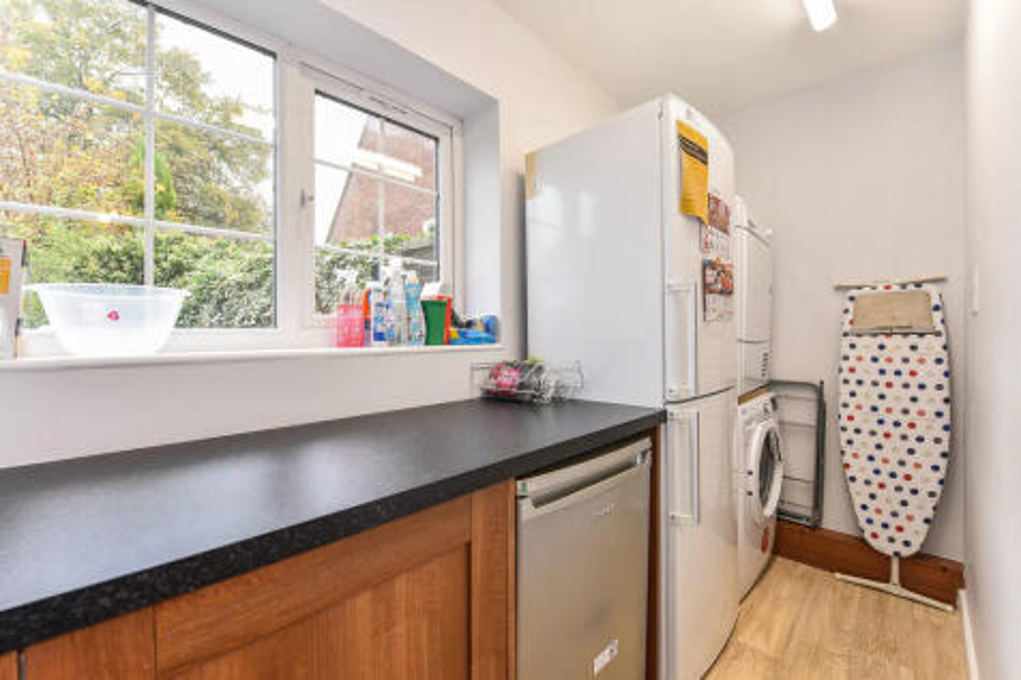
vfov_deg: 81.2
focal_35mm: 14
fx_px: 397
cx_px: 510
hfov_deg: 104.3
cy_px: 340
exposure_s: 1/30
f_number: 8
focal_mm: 14
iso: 400
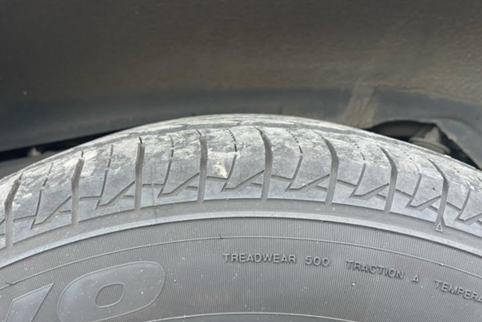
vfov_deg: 44.9
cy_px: 170
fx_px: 388
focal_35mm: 29
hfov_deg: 63.5
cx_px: 214
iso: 250
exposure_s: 1/60
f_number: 1.6
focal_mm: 5.1
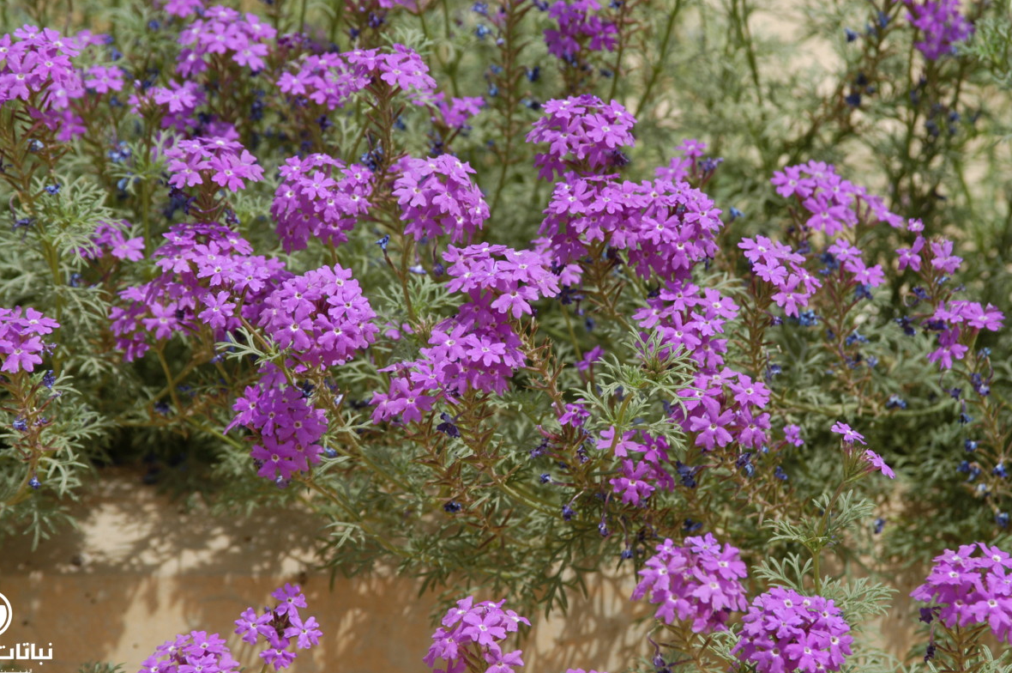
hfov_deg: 11.9
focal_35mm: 174
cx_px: 472
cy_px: 322
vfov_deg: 7.9
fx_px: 4873
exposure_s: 1/350
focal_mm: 105
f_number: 8
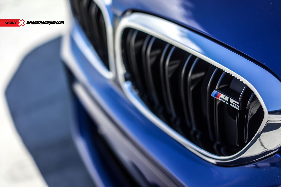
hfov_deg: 36.2
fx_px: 429
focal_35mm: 55
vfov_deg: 24.6
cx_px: 140
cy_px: 94
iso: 100
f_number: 2
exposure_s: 1/800
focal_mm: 55
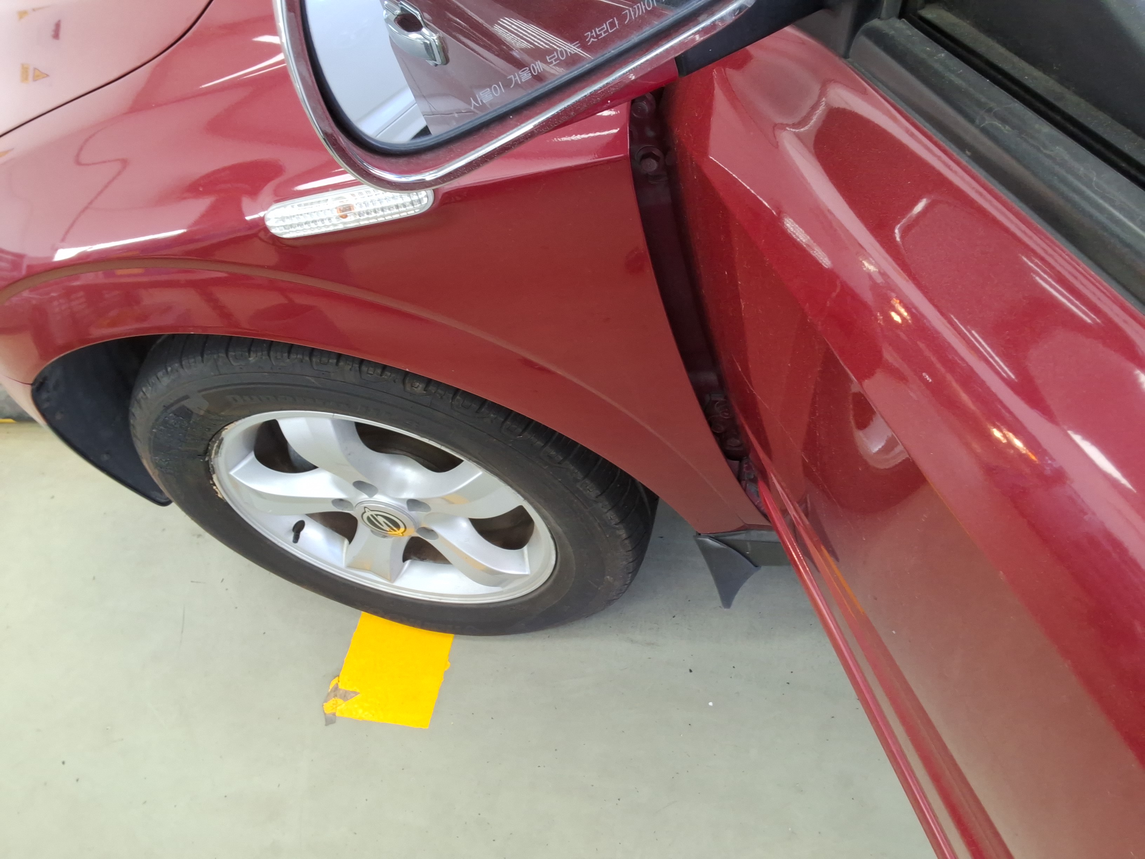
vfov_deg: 49.7
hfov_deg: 63.4
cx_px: 572
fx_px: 926
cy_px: 430
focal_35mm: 28
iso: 50
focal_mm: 2.91
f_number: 1.9
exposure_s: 1/40
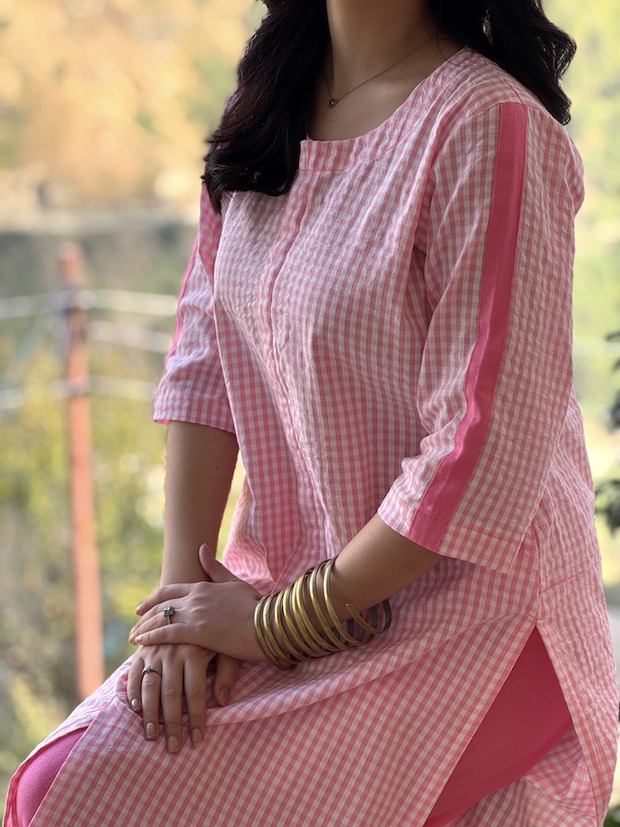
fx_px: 1839
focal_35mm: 77
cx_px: 310
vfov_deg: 25.3
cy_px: 414
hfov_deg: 19.1
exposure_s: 1/110
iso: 25
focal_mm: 9
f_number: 2.8
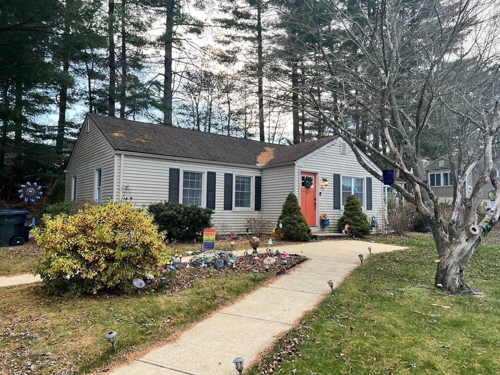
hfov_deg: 67.3
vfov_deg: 53.1
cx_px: 250
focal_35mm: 26
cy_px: 188
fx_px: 376
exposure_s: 1/445
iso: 50
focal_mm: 5.7
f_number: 1.5
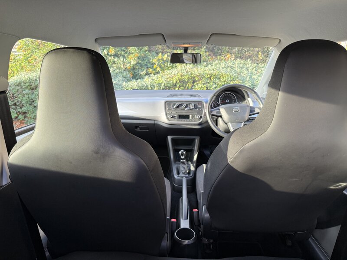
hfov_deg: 71.6
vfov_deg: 56.8
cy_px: 130
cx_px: 174
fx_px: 241
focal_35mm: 24
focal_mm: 6.76
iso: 200
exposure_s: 1/121
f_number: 1.78
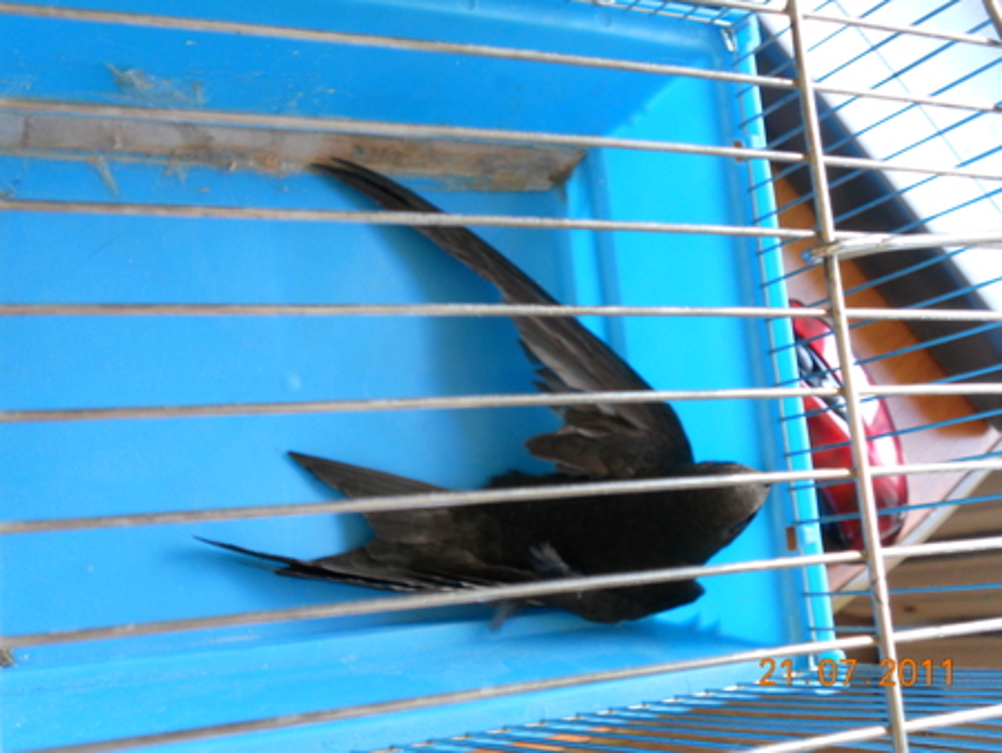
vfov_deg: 31.5
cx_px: 501
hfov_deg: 41.2
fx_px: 1332
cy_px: 376
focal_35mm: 46
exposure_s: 1/30
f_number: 4.3
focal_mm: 8.2
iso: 250
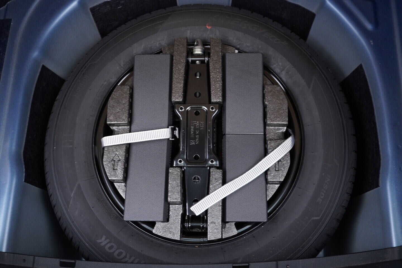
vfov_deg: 36.9
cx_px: 201
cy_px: 134
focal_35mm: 36
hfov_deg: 53.1
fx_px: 402
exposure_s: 1/40
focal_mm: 24
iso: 400
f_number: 2.8
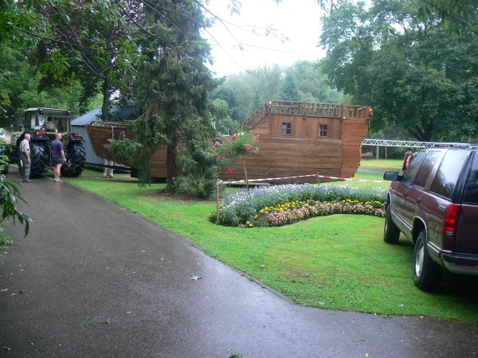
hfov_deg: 52.6
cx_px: 239
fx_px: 483
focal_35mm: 35
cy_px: 179
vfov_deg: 40.7
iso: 125
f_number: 2.8
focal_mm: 7.4
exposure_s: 1/30
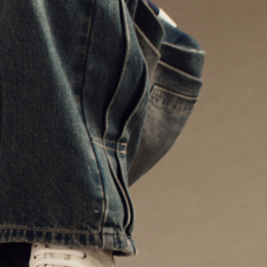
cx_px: -38
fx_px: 3552
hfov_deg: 4.3
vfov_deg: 4.3
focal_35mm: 407
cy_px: 158
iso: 200
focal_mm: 72
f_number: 5.6
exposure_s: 1/160
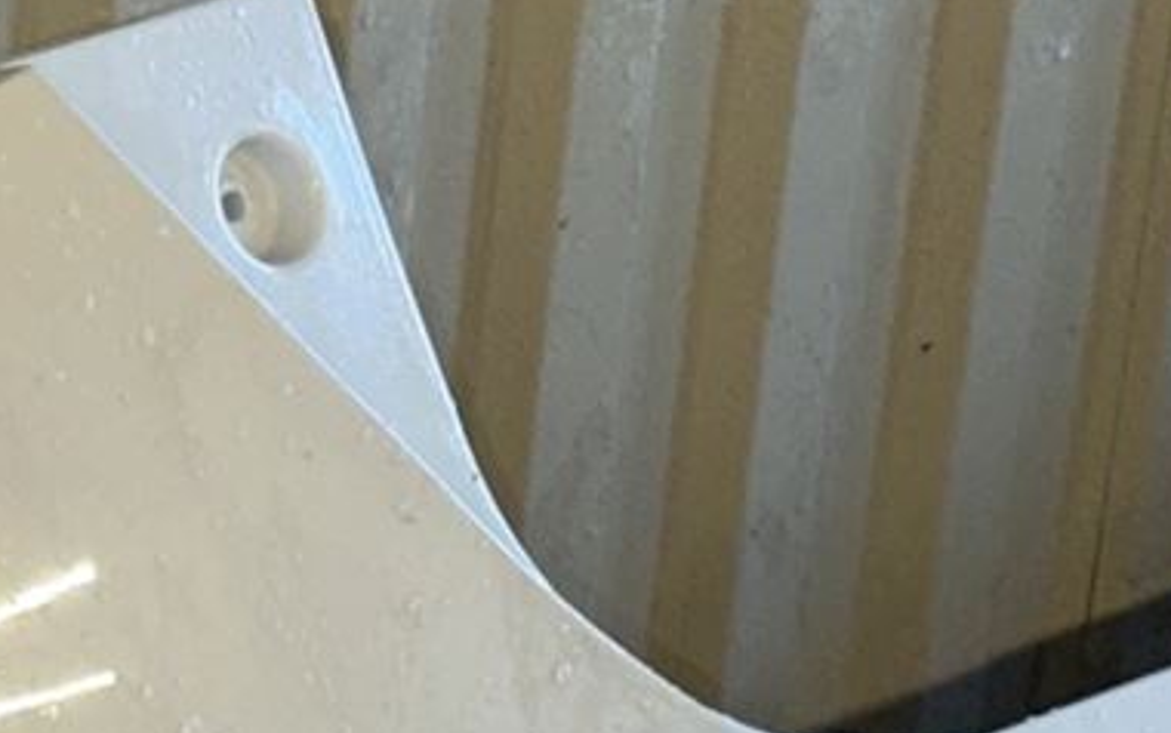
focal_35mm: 274
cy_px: 1392
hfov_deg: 7.6
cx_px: -18
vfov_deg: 4.7
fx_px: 8749
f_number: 1.78
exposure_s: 1/34
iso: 40
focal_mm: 6.86
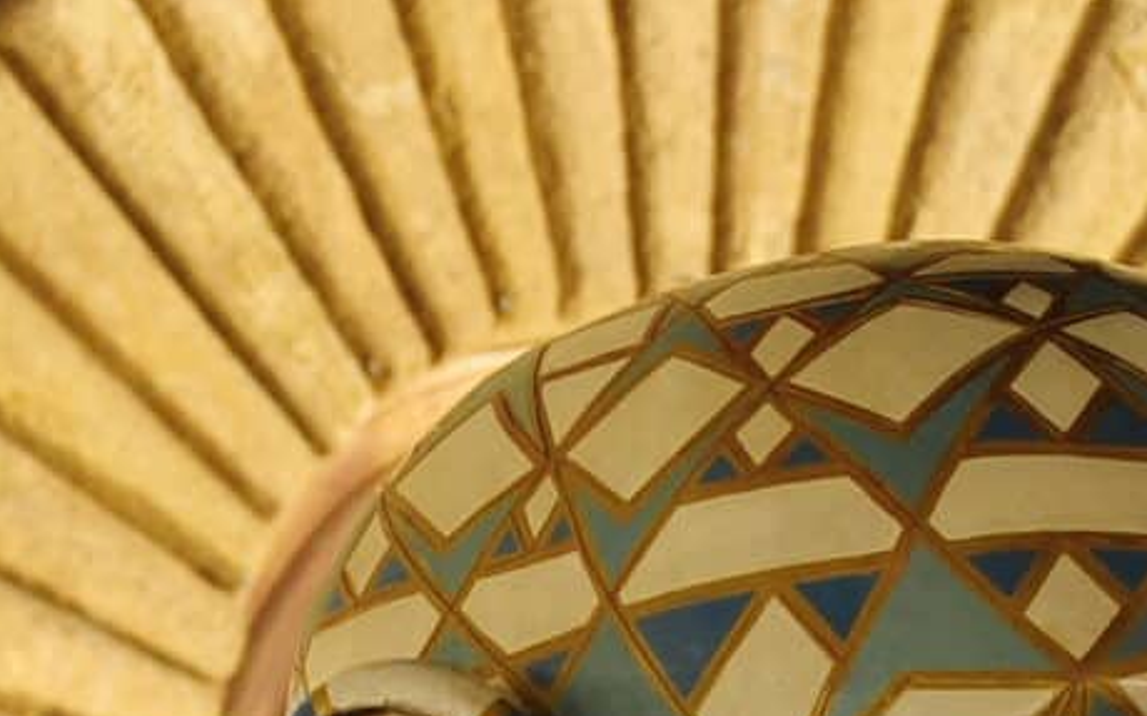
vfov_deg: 2.7
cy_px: 1155
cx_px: 830
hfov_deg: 4.3
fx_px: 15403
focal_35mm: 493
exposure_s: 6
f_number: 5
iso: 200
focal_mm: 58
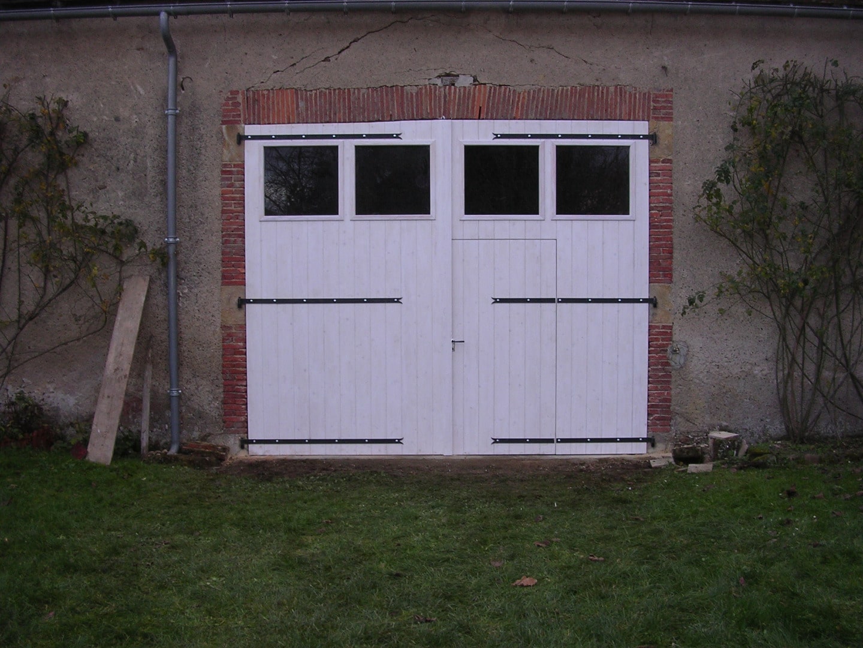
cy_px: 324
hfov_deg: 49.0
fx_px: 947
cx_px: 432
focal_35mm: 38
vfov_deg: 37.7
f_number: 2.8
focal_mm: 5.8
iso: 101
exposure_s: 1/30
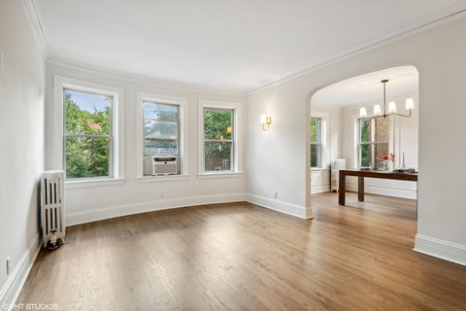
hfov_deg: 93.3
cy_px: 156
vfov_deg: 70.4
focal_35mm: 17
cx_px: 233
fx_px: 220
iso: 200
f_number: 9.5
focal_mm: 17
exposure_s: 1/6
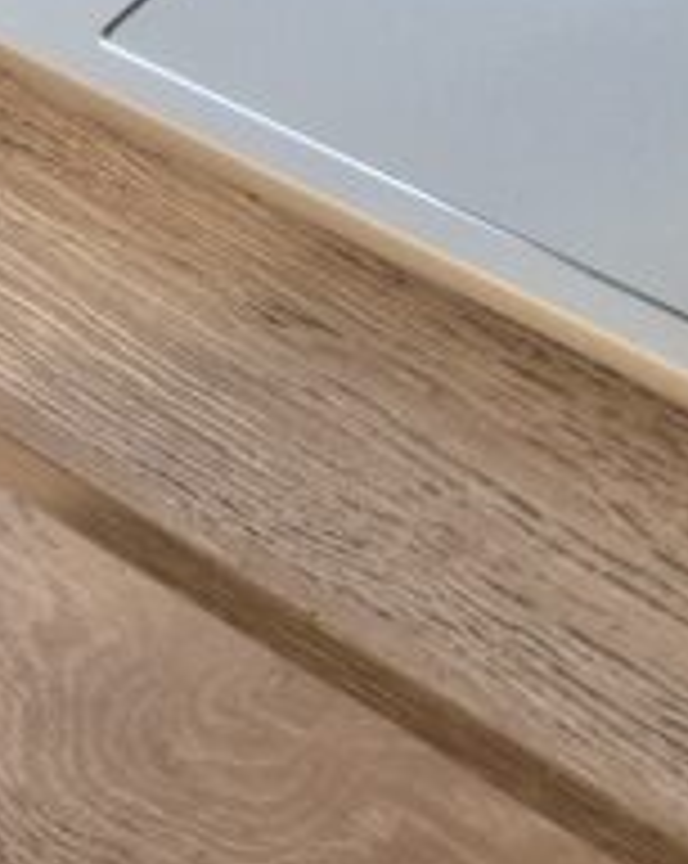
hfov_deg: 11.3
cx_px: 1457
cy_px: -495
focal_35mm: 120
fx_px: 3062
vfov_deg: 14.7
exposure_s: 1/100
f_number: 1.8
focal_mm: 5.4
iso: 200
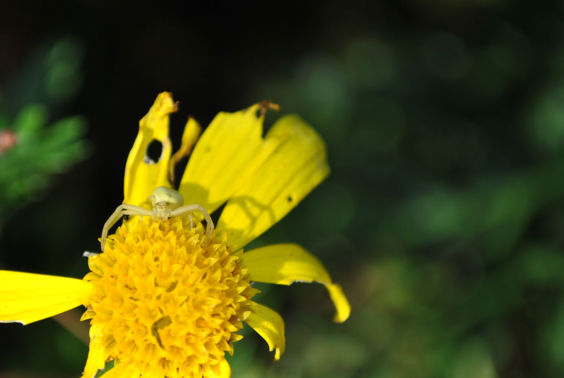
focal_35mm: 122
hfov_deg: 16.8
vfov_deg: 11.3
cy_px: 215
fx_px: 1910
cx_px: 182
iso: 100
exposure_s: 1/200
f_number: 5.6
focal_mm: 55
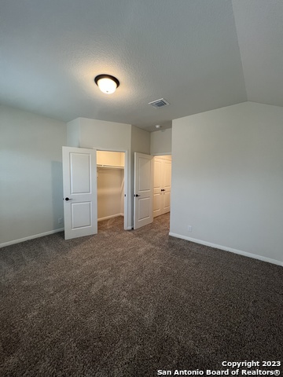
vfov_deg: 106.2
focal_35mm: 13
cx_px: 142
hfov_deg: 89.9
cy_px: 188
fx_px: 142
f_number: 1.8
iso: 250
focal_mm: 1.57
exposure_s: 1/120
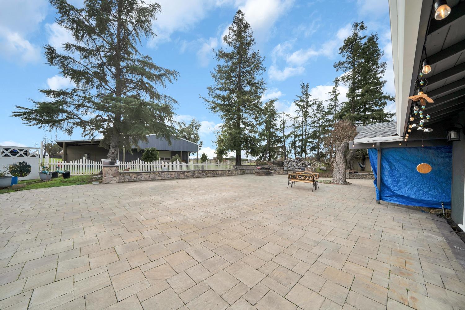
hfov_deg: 112.6
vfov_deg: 90.0
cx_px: 232
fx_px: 155
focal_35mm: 12
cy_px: 155
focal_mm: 12
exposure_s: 1/250
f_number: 8
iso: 100
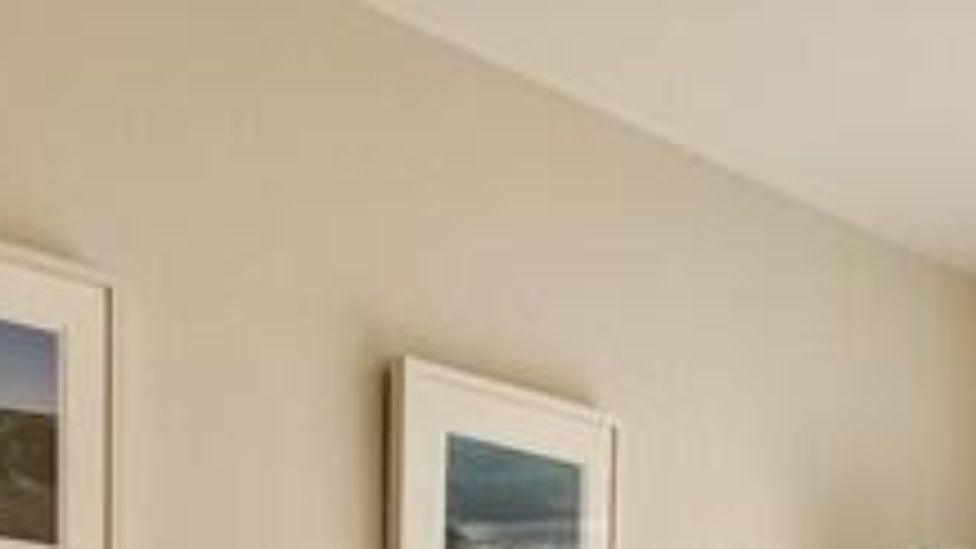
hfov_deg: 28.5
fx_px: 1863
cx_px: 837
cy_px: 1008
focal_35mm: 72
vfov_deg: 14.6
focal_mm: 2.22
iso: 64
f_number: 2.2
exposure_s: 1/363
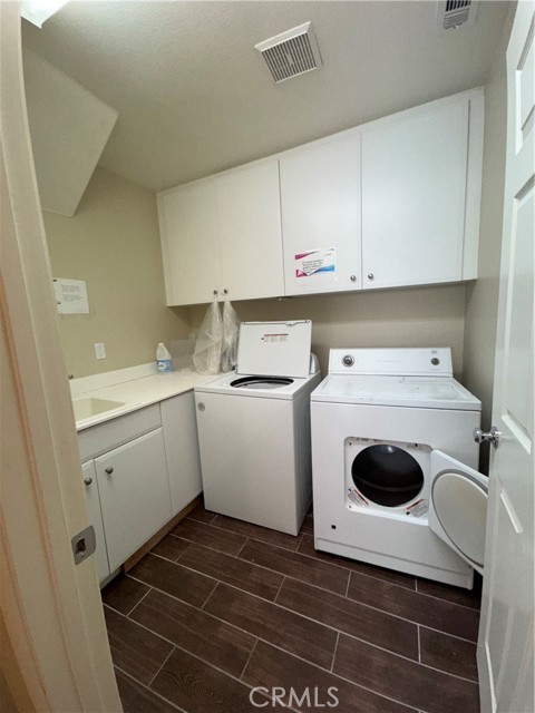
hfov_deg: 85.7
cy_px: 356
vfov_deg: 102.1
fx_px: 288
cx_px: 268
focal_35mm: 14
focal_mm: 2.22
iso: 200
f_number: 2.2
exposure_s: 1/90
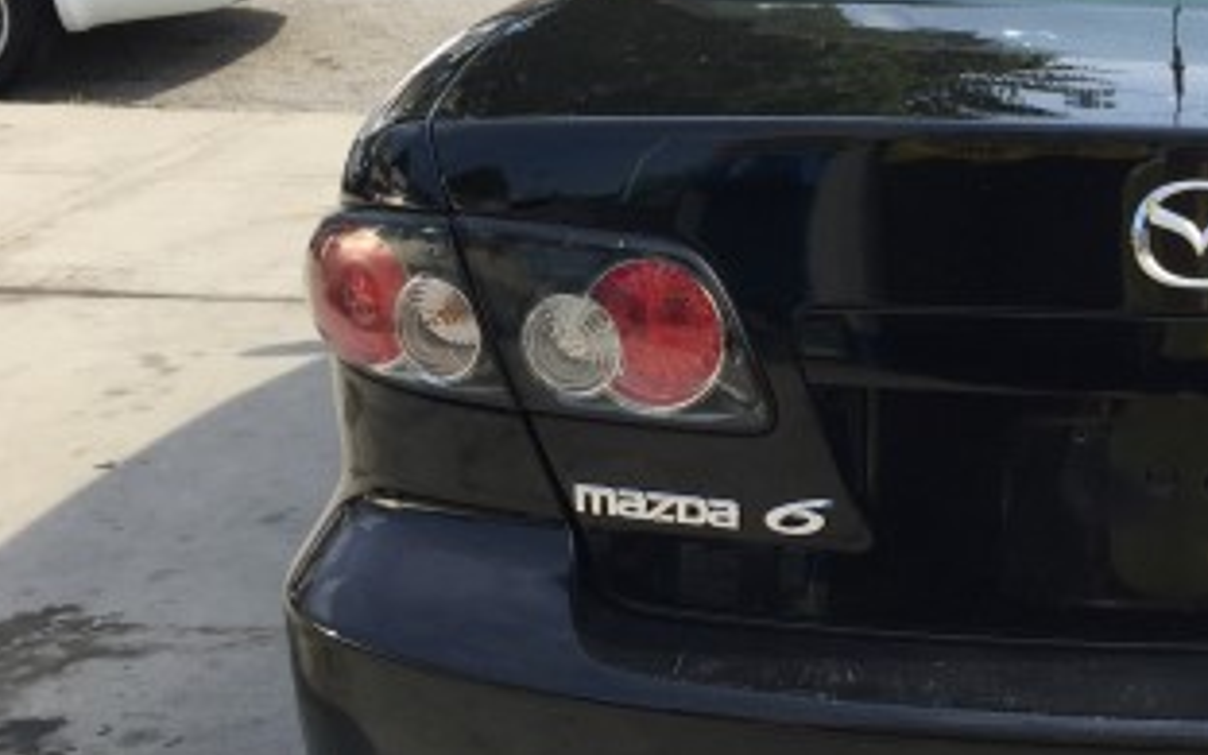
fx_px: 2074
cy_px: 376
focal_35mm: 63
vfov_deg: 20.6
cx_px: 1146
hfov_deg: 30.6
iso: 32
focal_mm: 4.15
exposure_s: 1/775
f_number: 2.2
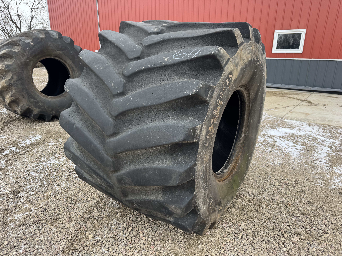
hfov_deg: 71.6
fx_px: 237
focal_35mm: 24
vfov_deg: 56.8
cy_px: 128
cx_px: 171
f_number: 1.78
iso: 80
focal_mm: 6.76
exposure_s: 1/531
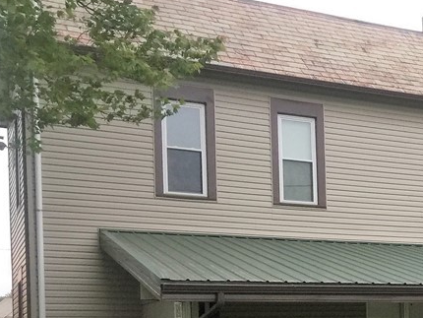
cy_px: 353
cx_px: 467
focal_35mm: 69
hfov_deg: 26.0
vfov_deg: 20.3
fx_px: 844
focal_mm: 4.15
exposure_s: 1/30
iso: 40
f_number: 2.2
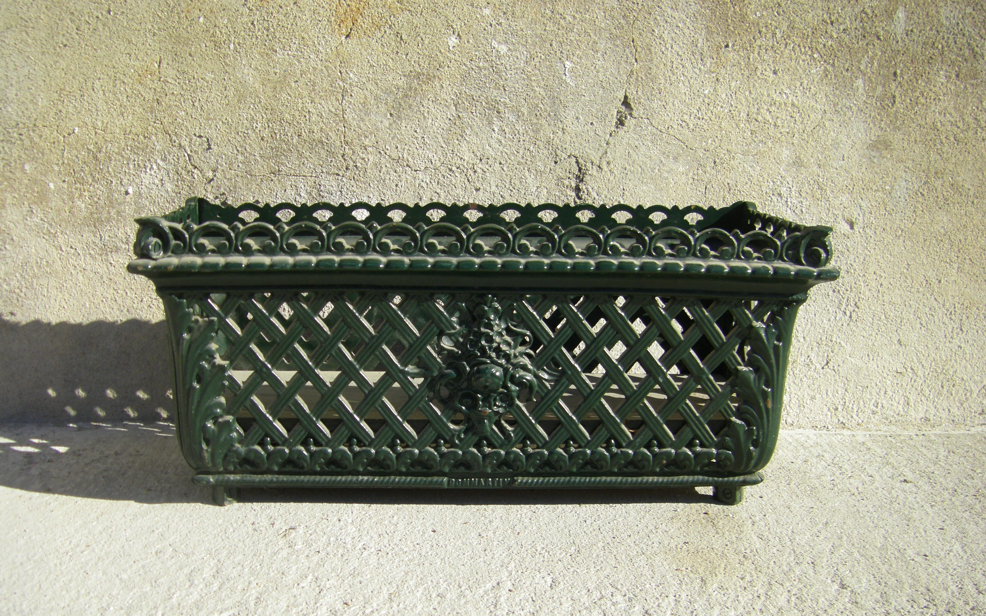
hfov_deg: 48.2
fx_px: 1102
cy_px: 375
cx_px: 491
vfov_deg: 31.1
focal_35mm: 41
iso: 64
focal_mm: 6.3
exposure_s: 1/160
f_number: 7
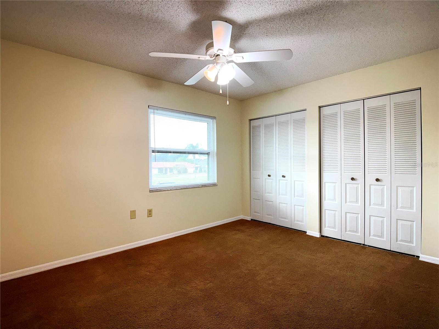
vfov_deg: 56.8
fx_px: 304
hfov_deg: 71.6
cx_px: 220
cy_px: 164
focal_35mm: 24
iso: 160
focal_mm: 6.76
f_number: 1.78
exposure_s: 1/207
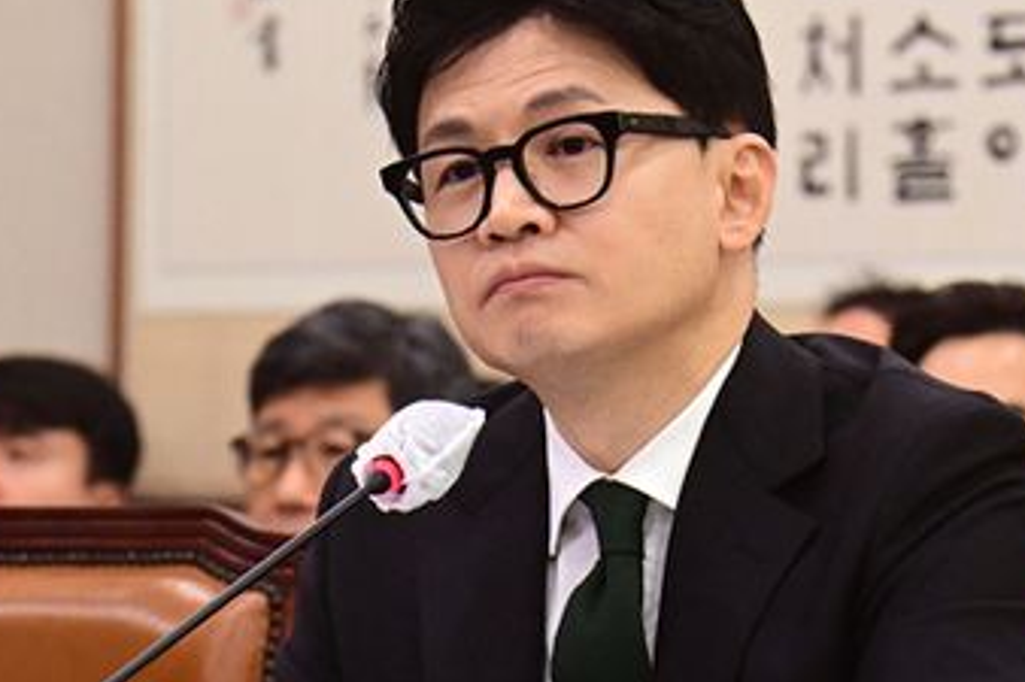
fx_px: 7285
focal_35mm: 256
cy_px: 459
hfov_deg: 8.0
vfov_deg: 5.4
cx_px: 488
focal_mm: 135
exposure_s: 1/320
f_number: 7.1
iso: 6400
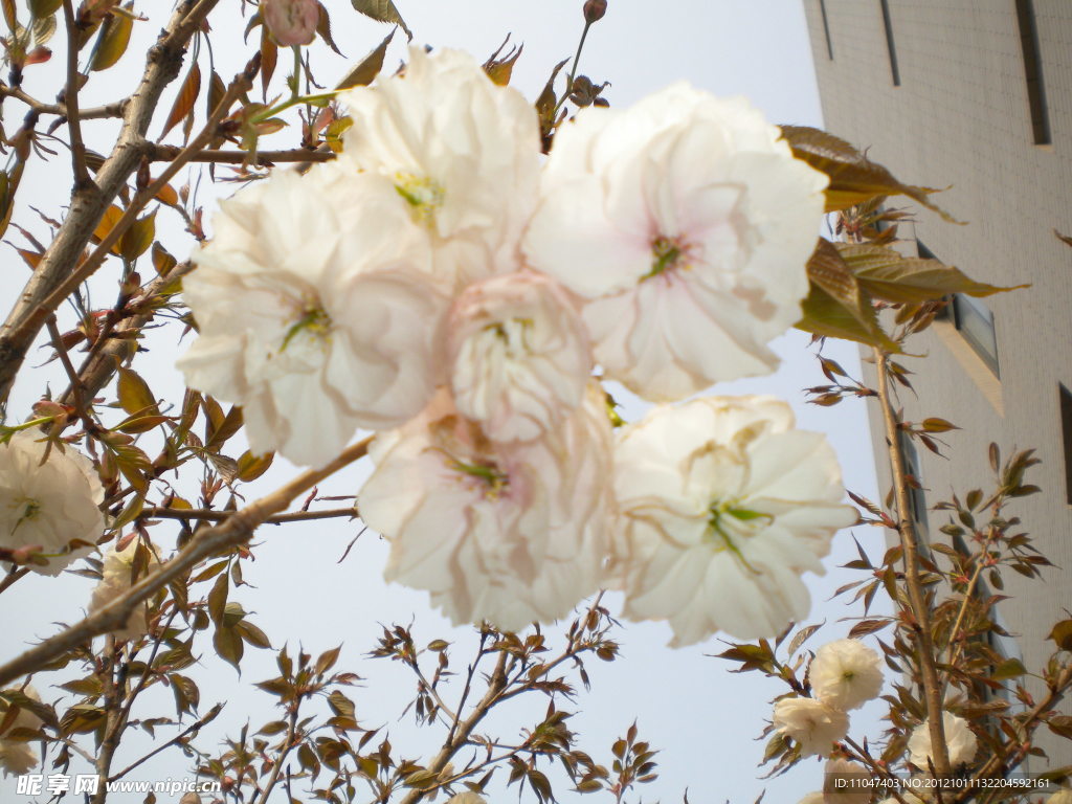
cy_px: 402
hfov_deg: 52.6
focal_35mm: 35
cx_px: 536
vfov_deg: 40.7
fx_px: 1084
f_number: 4.6
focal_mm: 6.3
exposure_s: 1/310
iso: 80
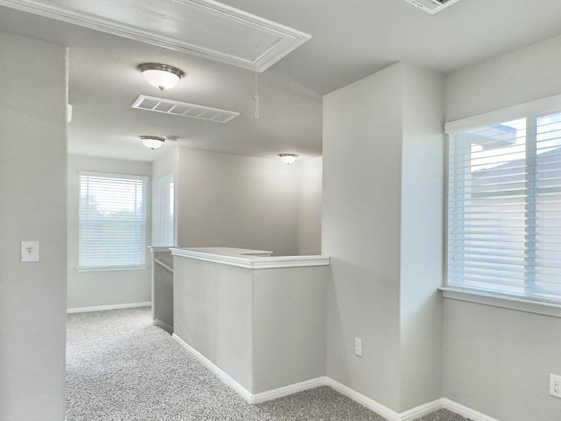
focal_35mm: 26
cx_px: 406
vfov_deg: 53.0
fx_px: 421
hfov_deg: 64.1
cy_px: 233
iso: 64
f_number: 2.2
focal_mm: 2.22
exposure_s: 1/120
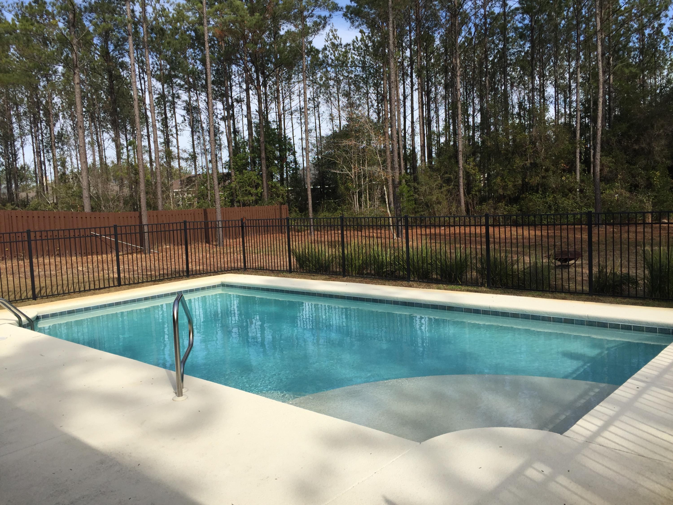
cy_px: 252
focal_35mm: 29
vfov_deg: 48.2
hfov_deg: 61.7
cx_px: 336
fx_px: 564
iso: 32
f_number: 2.2
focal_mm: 4.15
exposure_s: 1/1464
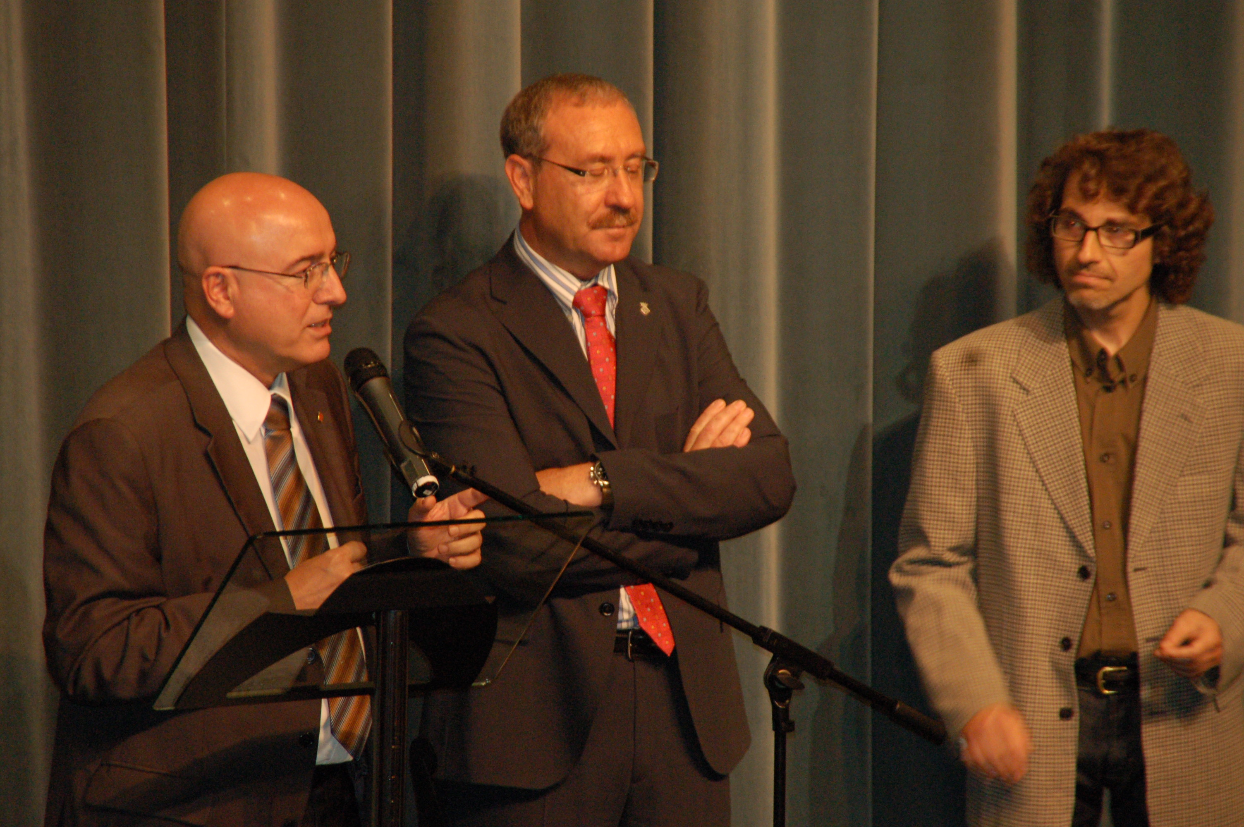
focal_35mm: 300
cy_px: 414
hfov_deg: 6.9
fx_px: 10357
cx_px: 622
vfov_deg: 4.6
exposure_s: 1/60
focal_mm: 200
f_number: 6.3
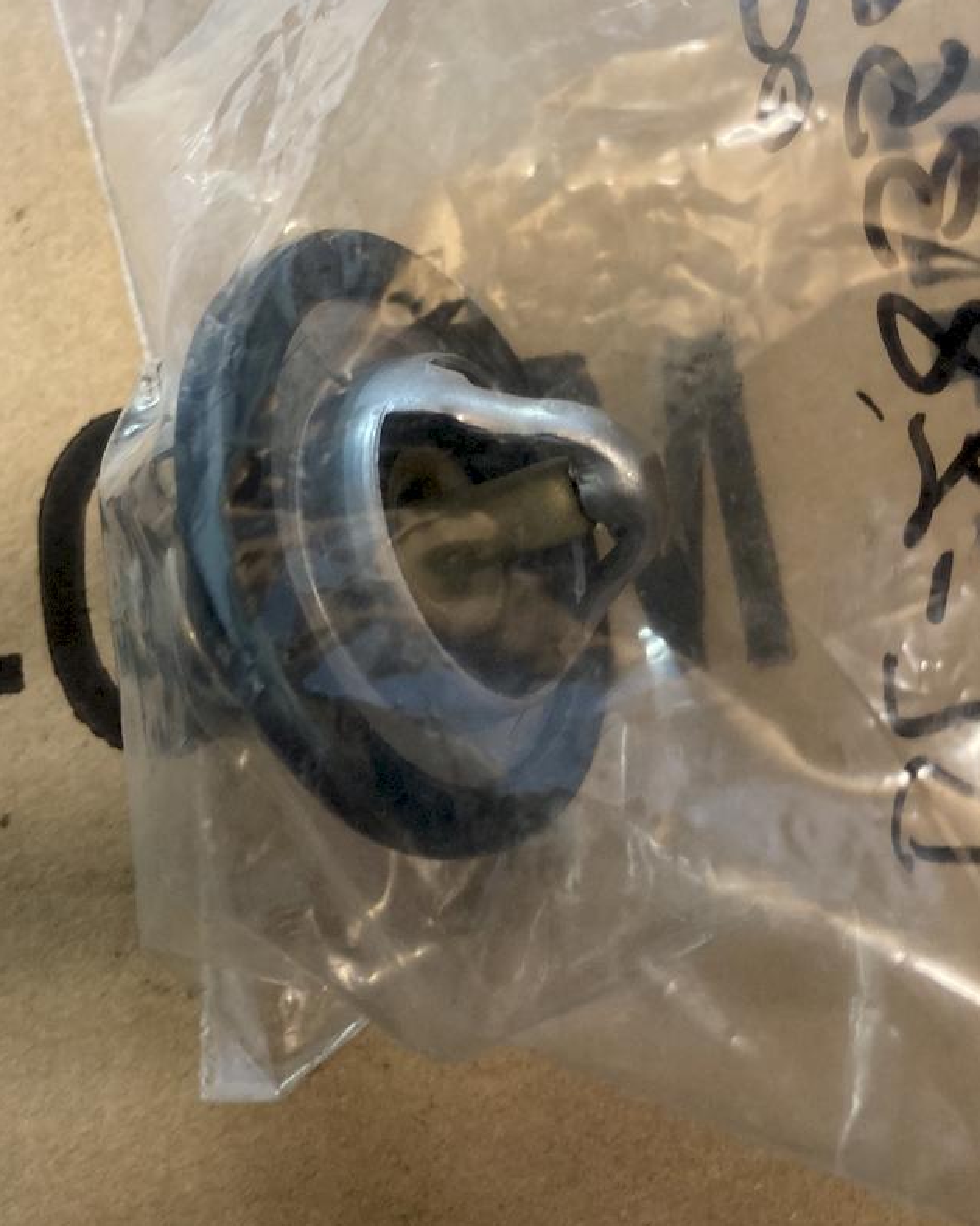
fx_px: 1342
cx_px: 369
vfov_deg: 48.9
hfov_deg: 39.9
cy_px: 506
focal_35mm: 37
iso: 250
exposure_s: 1/50
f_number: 1.8
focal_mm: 3.99
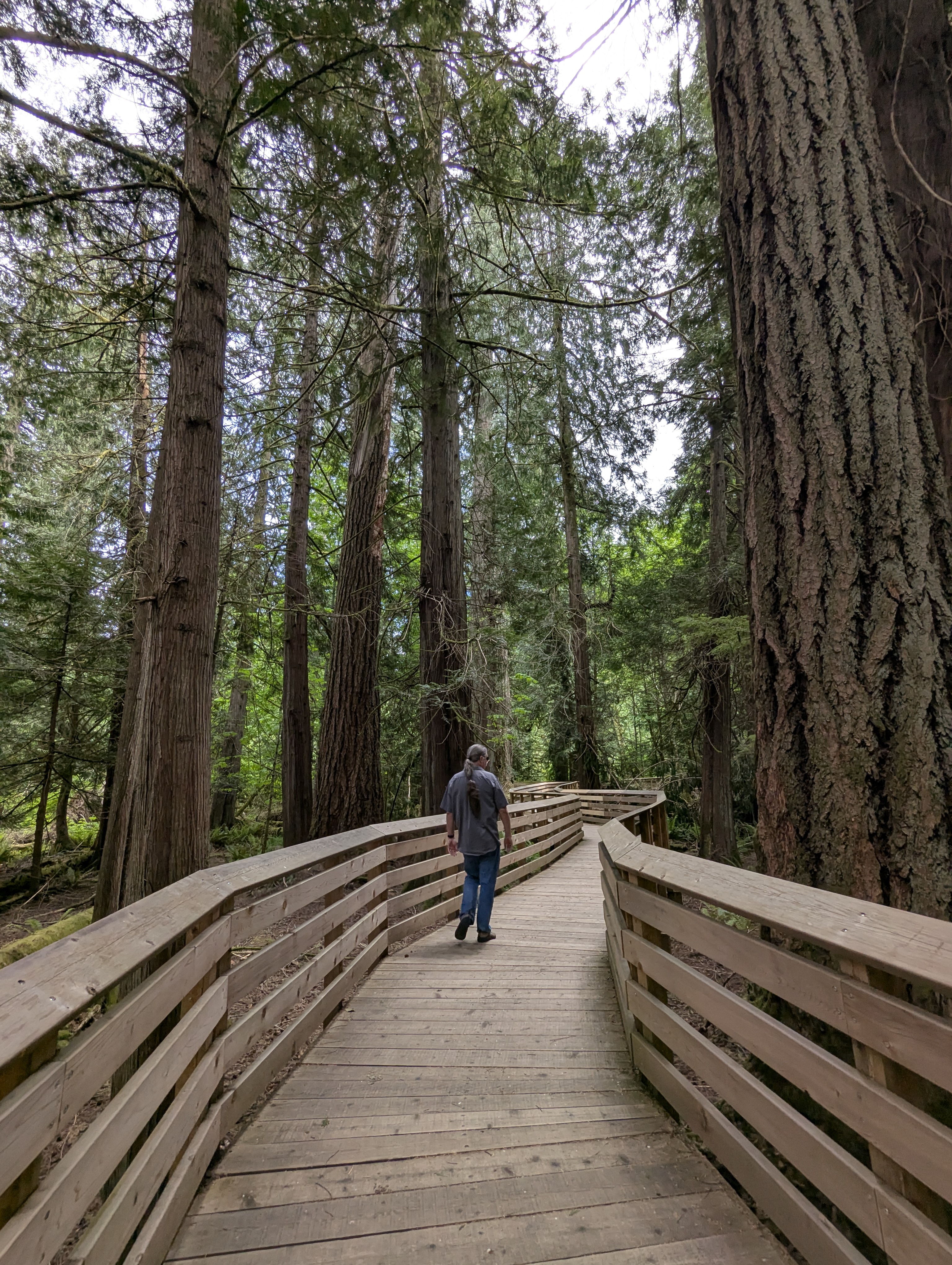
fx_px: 585
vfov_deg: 94.4
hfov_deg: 78.2
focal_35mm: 16
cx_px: 476
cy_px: 632
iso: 77
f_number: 2.2
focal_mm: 2.35
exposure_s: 1/265
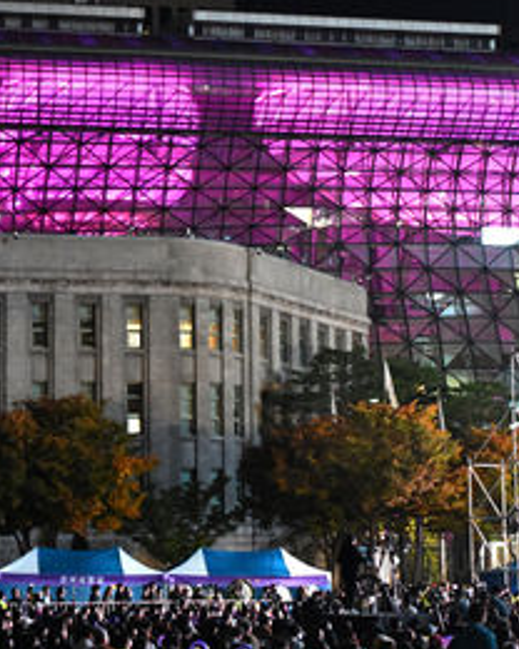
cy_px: 381
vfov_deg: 23.3
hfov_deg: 18.7
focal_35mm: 82
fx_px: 1574
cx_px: 185
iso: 6400
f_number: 5.6
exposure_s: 1/40
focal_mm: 35
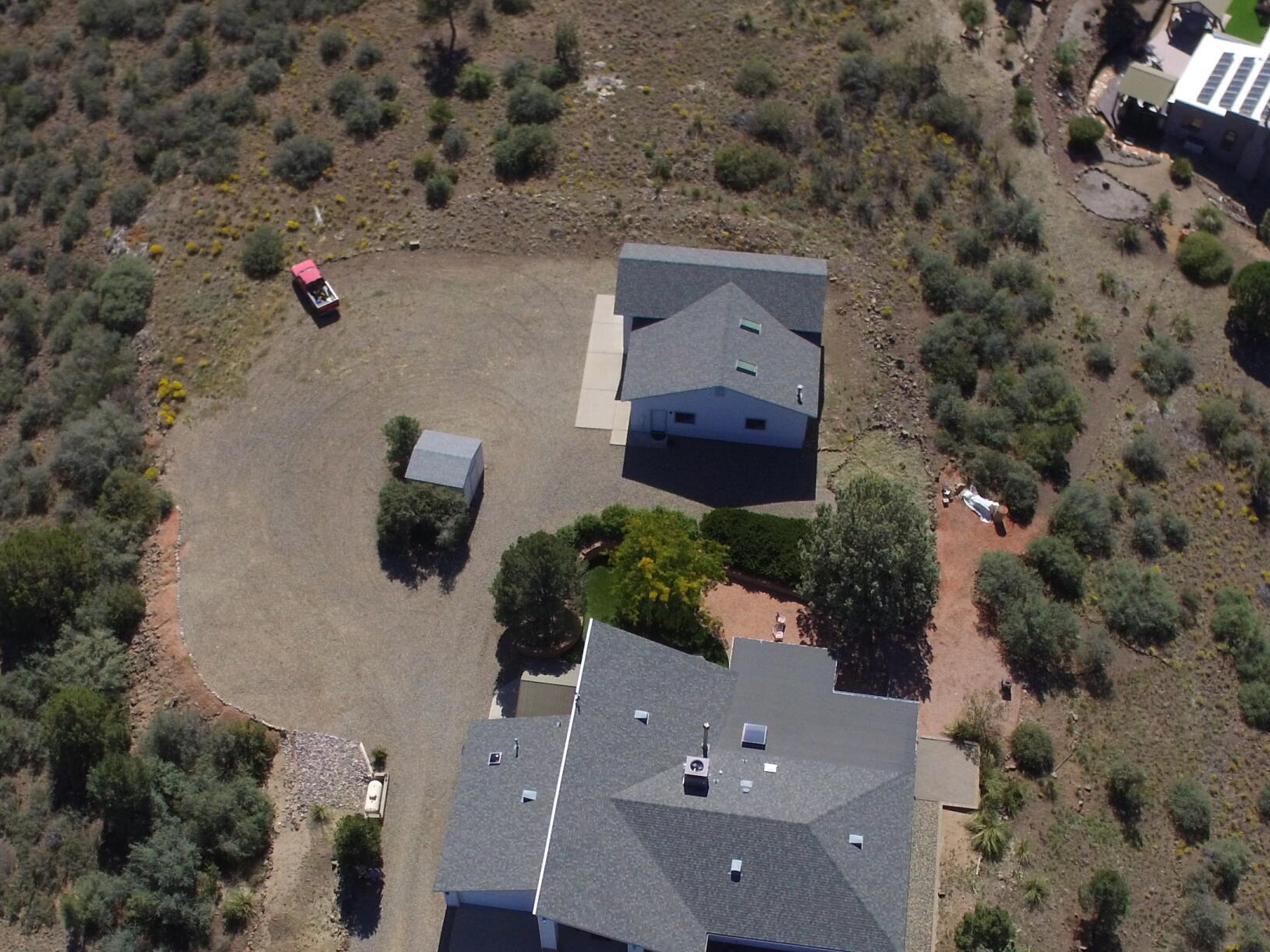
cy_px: 785
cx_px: 684
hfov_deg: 50.1
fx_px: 1357
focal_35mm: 37
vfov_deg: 37.1
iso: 100
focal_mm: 3.61
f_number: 2.8
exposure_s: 1/1374
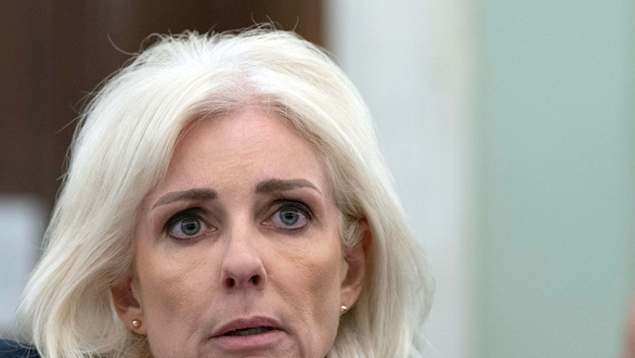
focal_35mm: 236
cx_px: 169
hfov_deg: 9.1
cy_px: 364
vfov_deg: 5.1
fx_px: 3975
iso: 3200
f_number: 3.5
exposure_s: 1/250
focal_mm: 129
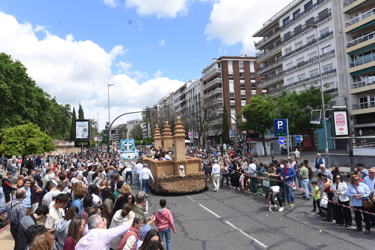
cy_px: 125
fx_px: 250
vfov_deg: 53.2
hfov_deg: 73.7
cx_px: 188
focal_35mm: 24
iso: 100
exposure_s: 1/250
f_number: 7.1
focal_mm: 24
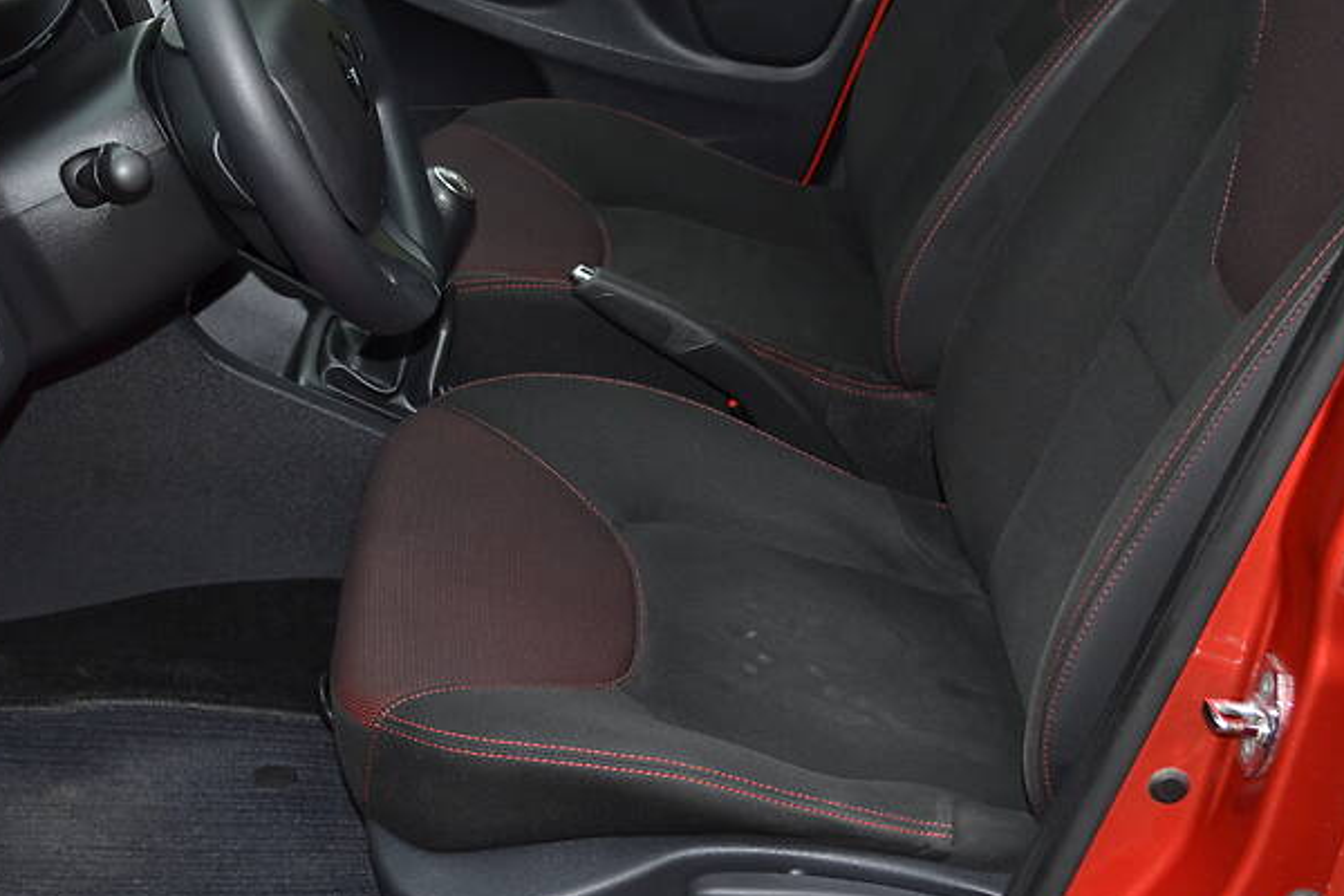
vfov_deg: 21.2
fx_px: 2389
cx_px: 614
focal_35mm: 64
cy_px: 342
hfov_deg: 31.4
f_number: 5
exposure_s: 1/60
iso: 200
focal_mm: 32
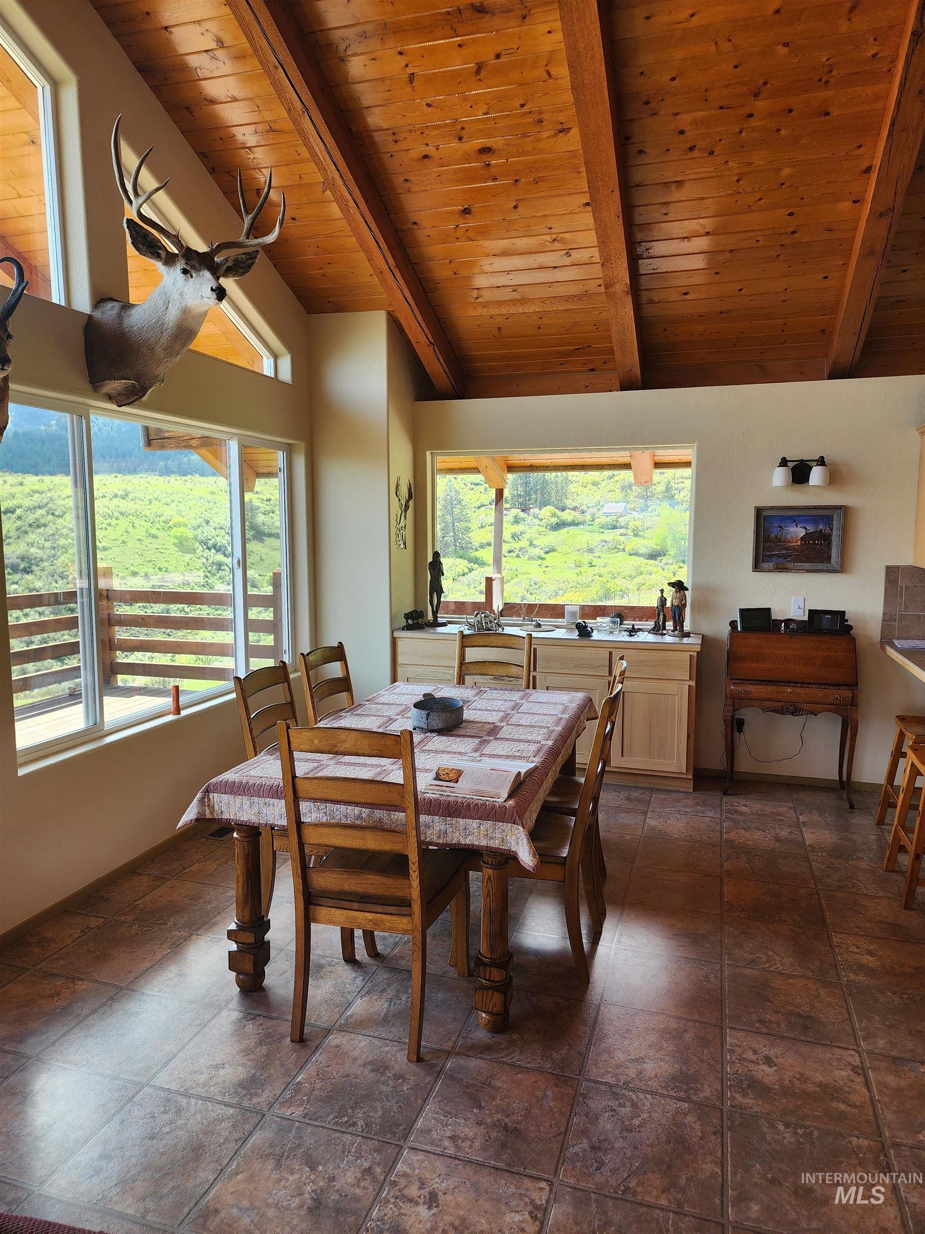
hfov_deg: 58.9
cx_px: 462
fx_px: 819
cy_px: 617
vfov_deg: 73.9
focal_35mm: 23
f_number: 1.8
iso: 50
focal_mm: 6.4
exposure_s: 1/180
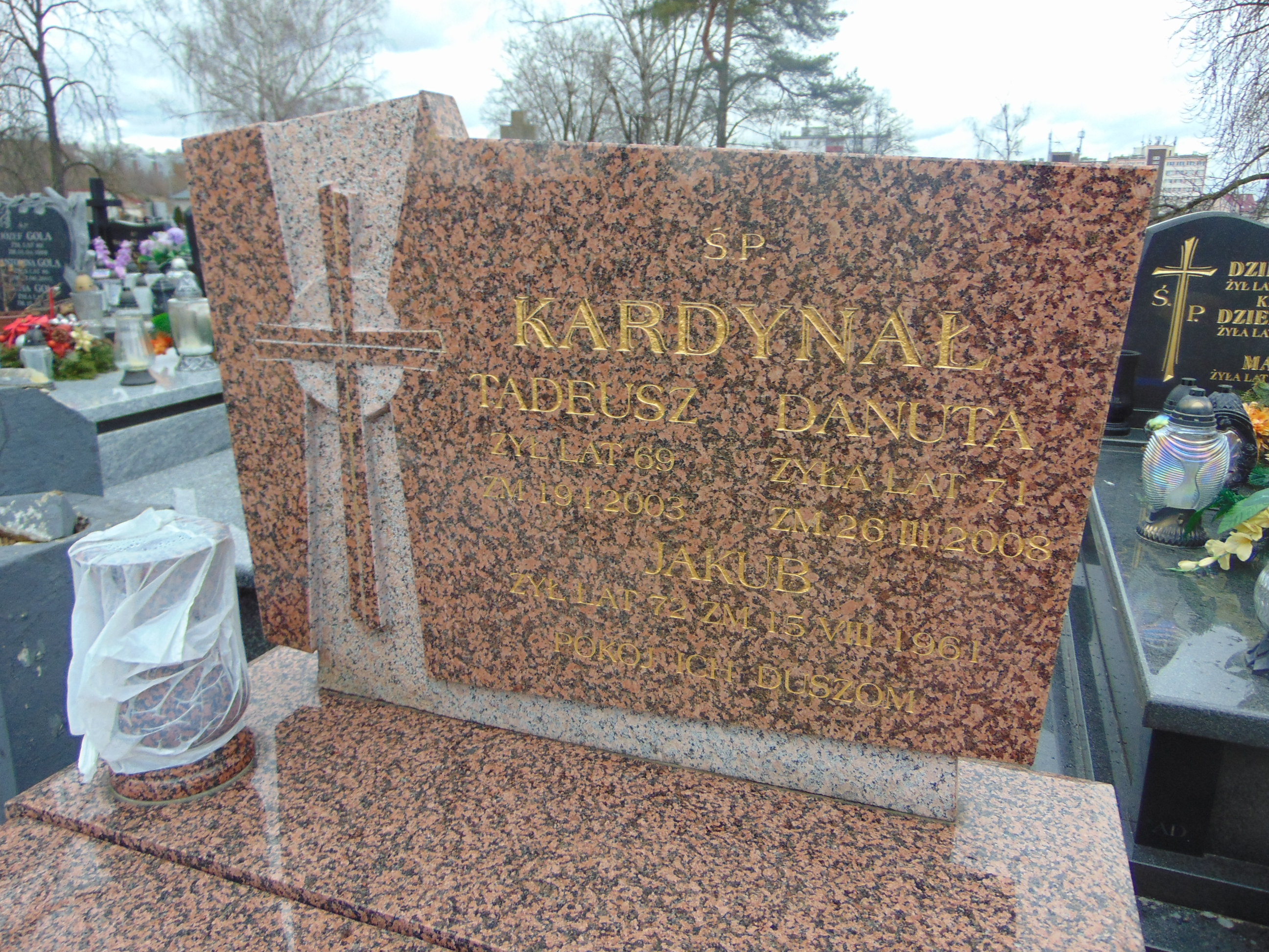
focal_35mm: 25
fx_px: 916
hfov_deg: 69.4
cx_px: 634
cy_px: 476
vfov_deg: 54.9
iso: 80
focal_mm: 4.5
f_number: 3
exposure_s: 1/200
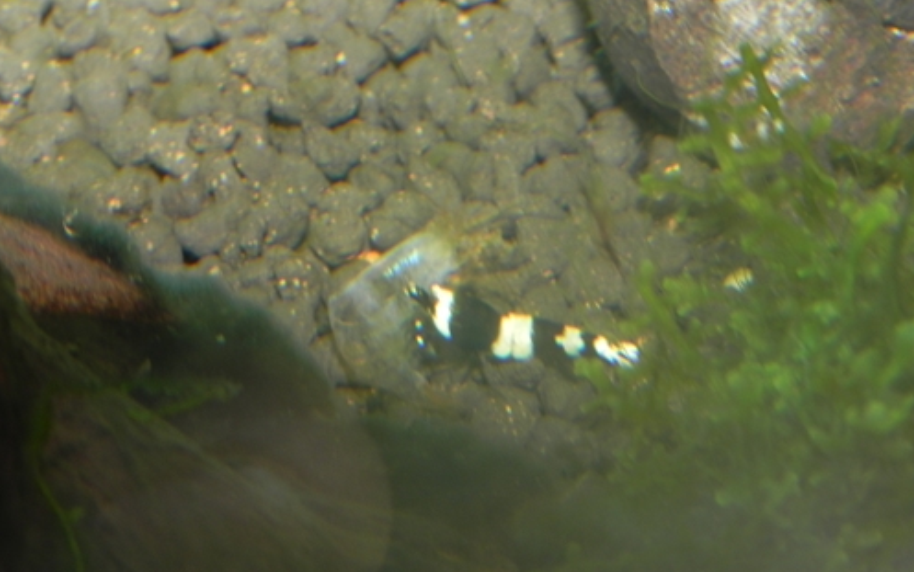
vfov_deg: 11.7
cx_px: 456
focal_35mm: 112
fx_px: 2791
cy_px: 295
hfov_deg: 18.6
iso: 200
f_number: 8
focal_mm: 18.8
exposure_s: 1/30
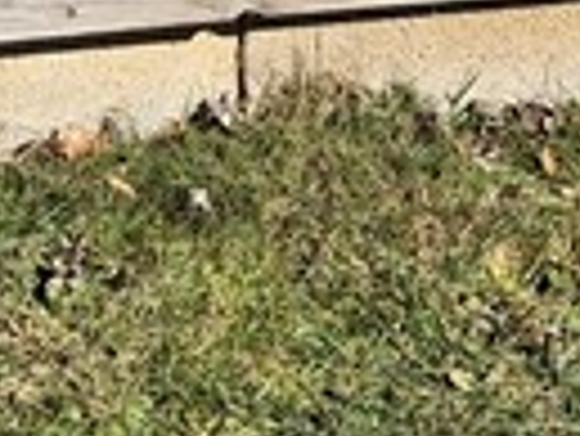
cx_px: 112
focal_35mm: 182
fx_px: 3052
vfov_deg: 6.9
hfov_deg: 10.8
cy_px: -1110
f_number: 1.8
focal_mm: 5.4
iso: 25
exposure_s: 1/2456
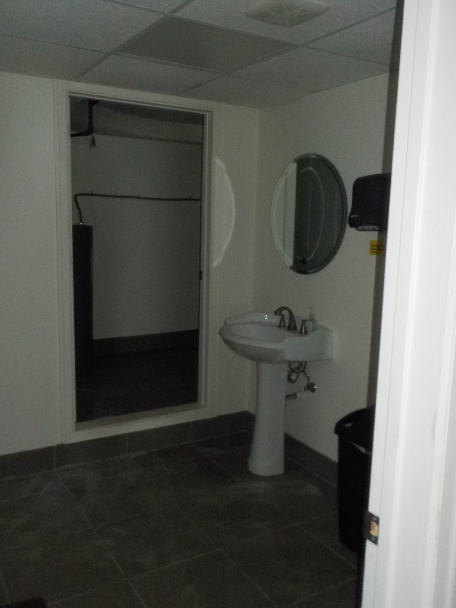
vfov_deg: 60.0
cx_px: 228
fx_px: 527
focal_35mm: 30
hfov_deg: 46.8
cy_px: 304
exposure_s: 1/4
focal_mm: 4.1
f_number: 3.3
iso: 800
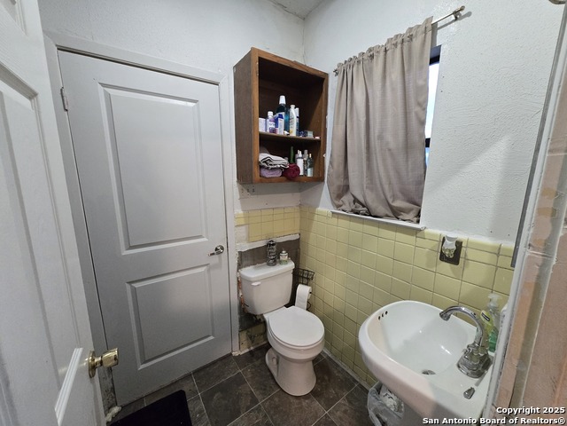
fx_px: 213
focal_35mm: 13
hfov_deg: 106.2
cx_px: 284
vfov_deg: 89.9
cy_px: 213
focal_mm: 1.7
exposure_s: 1/60
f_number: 2.2
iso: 500
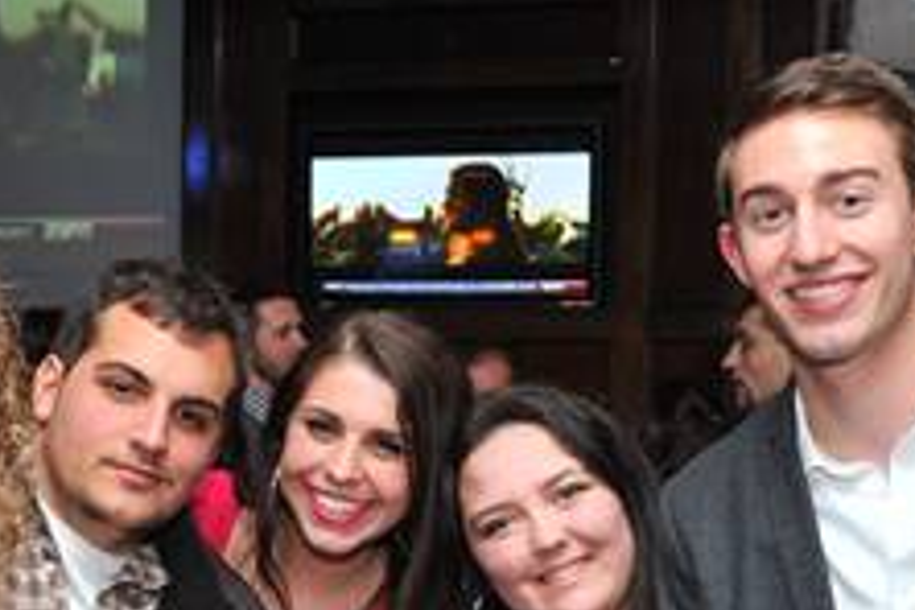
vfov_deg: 14.4
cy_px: 548
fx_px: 2389
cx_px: 326
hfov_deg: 21.6
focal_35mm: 94
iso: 1000
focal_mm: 38
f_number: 5
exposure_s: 1/100
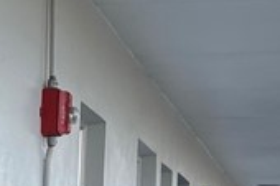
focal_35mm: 163
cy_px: 446
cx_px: -53
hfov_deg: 12.3
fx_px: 1267
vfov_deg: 7.8
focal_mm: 4.25
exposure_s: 1/591
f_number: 1.8
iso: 32
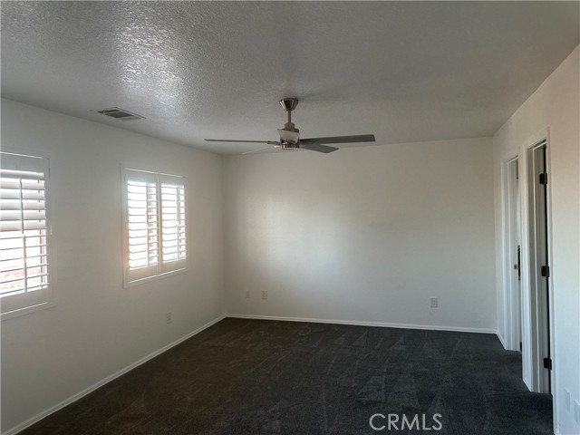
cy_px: 218
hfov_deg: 71.6
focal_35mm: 24
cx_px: 290
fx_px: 402
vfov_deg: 56.8
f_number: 1.78
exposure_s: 1/121
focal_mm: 6.86
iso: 250
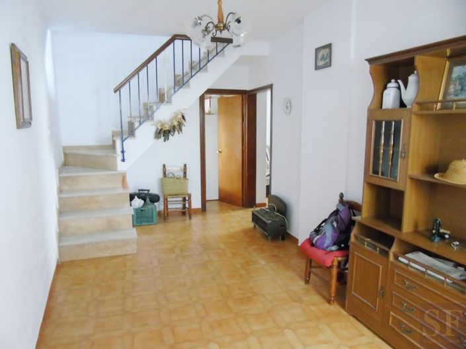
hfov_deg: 69.4
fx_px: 336
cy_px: 174
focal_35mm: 25
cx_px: 233
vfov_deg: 54.8
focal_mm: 4.4
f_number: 3.4
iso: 800
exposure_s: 1/25
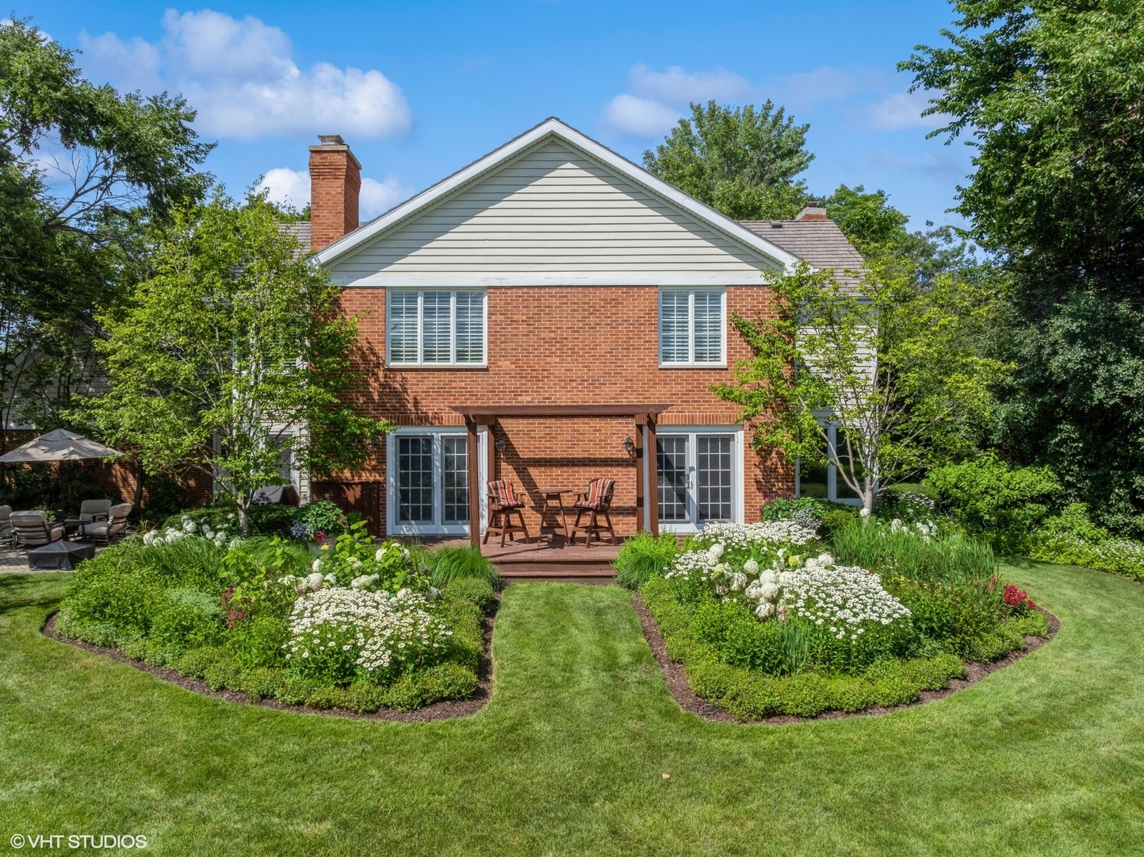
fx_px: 793
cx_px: 572
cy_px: 428
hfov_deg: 71.6
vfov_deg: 56.8
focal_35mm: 24
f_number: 8
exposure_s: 1/640
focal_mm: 12.29
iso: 200
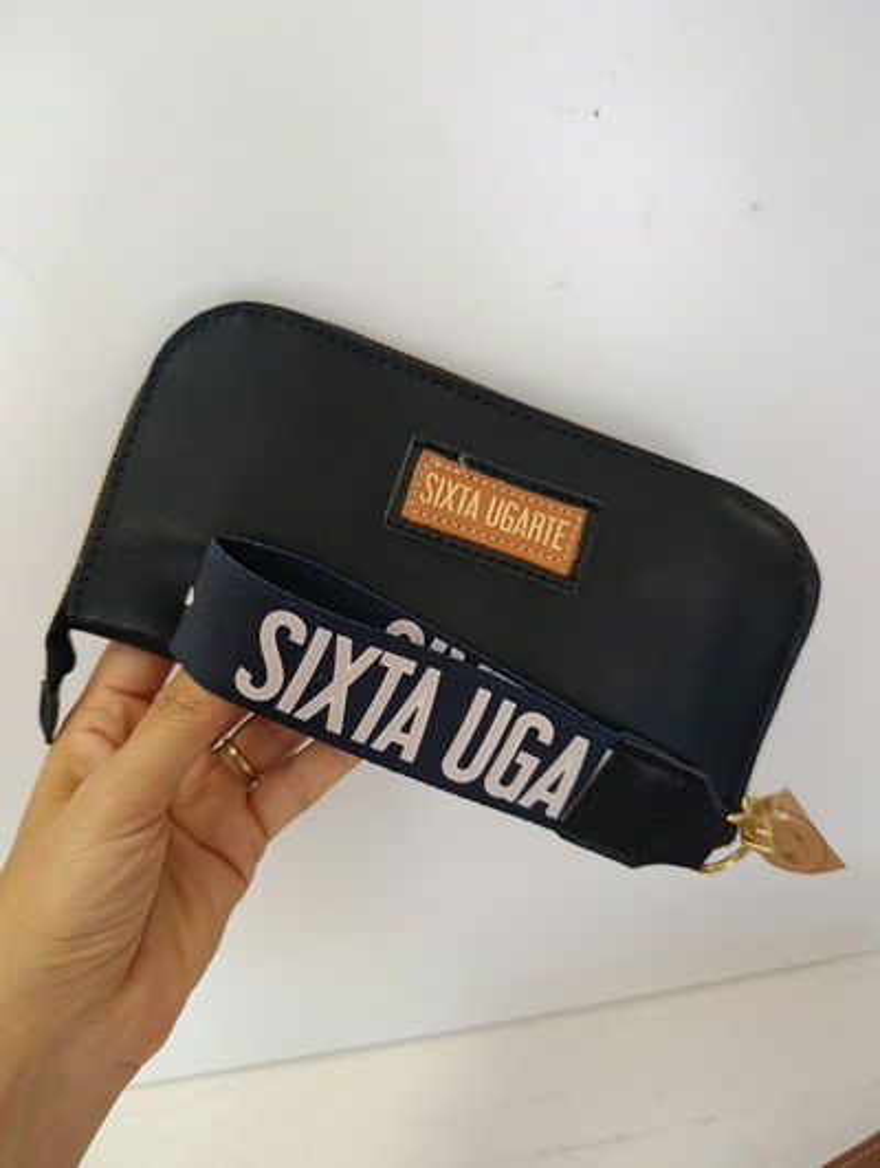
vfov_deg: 73.8
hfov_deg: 59.0
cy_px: 584
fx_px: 777
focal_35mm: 23
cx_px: 440
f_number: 1.65
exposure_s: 1/100
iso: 409
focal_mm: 6.11
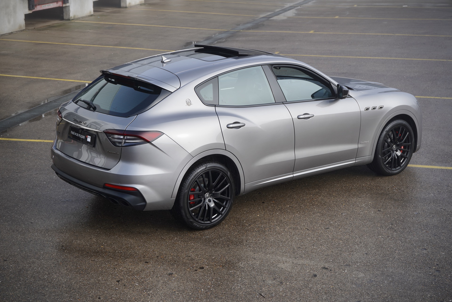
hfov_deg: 31.9
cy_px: 151
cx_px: 226
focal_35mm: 63
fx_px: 791
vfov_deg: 21.6
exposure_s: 1/160
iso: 100
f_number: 8
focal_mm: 63
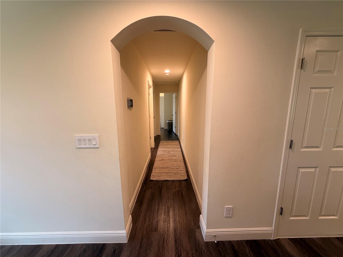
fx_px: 139
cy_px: 128
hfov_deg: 102.1
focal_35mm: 14
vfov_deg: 85.7
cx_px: 172
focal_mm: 2.22
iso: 200
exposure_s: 1/60
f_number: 2.2
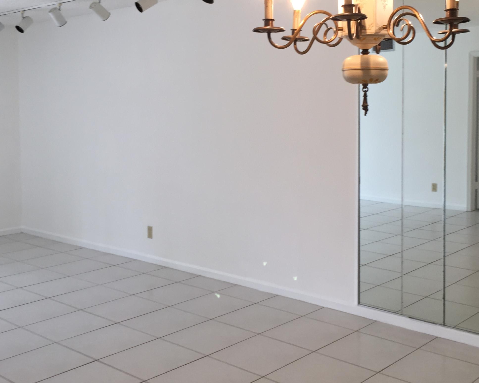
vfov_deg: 33.9
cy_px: 131
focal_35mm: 44
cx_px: 280
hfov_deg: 41.9
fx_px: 624
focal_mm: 4.15
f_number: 2.2
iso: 40
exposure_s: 1/60
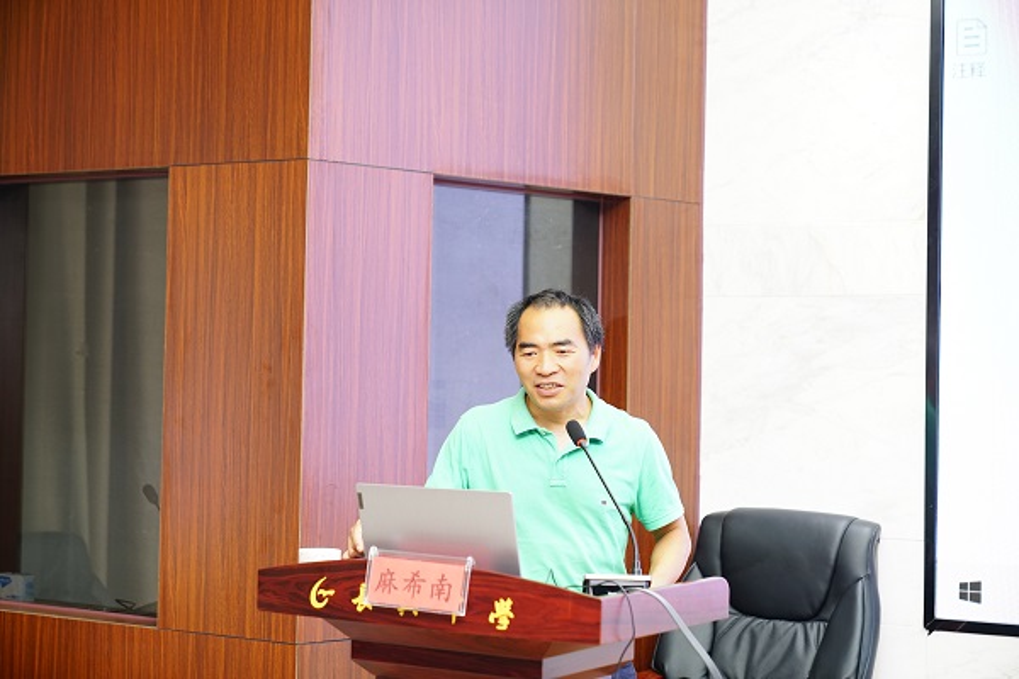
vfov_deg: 19.5
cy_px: 340
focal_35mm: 70
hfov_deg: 28.8
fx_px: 1981
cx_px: 510
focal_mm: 70
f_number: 3.2
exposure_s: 1/80
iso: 640
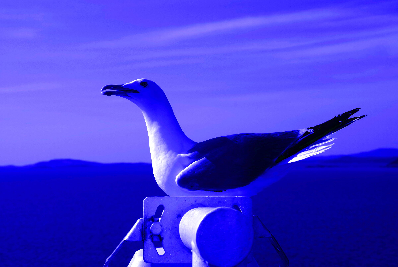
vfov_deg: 16.6
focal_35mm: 82
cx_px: 199
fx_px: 913
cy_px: 134
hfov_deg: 24.6
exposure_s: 1/640
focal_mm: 55
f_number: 13
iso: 400
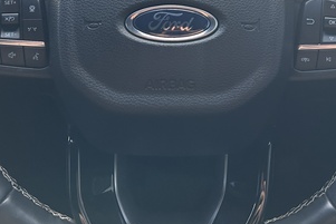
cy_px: -38
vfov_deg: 23.5
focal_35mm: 53
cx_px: 195
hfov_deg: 37.4
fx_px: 495
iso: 125
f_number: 1.78
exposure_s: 1/121
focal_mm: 6.86
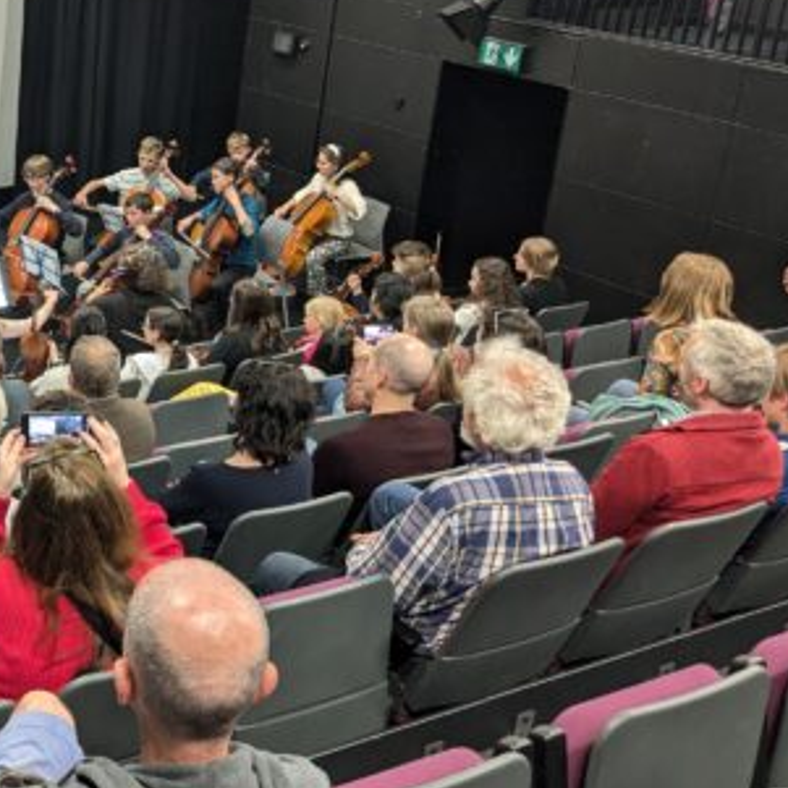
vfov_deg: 31.6
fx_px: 1391
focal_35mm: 54
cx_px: -71
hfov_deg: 28.8
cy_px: 335
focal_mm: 4.38
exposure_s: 1/25
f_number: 1.73
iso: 180
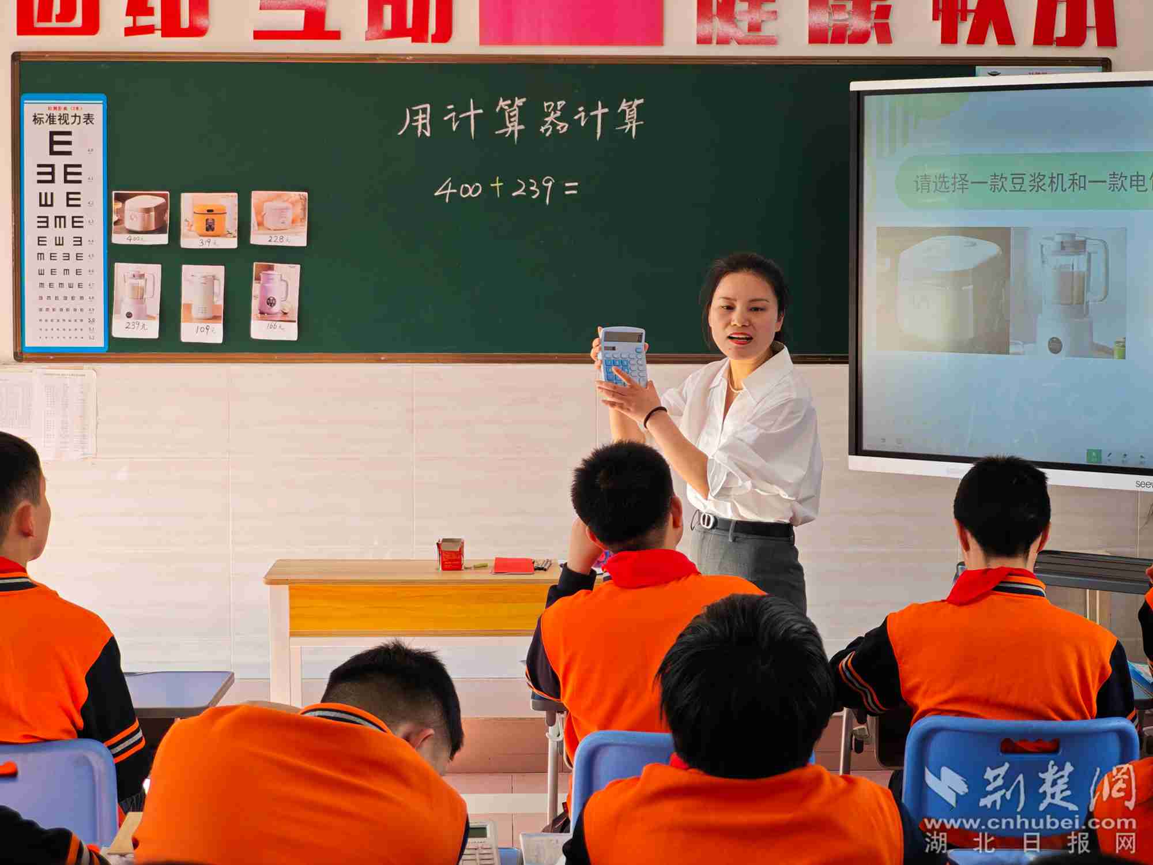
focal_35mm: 75
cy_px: 432
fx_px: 2498
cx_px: 576
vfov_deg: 19.6
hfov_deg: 26.0
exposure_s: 1/100
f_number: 1.8
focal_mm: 12.28
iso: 64
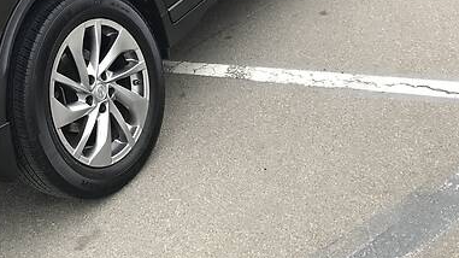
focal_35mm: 64
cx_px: 6
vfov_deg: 17.8
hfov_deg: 30.6
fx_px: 779
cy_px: -61
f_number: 1.8
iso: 20
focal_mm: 4
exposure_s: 1/297
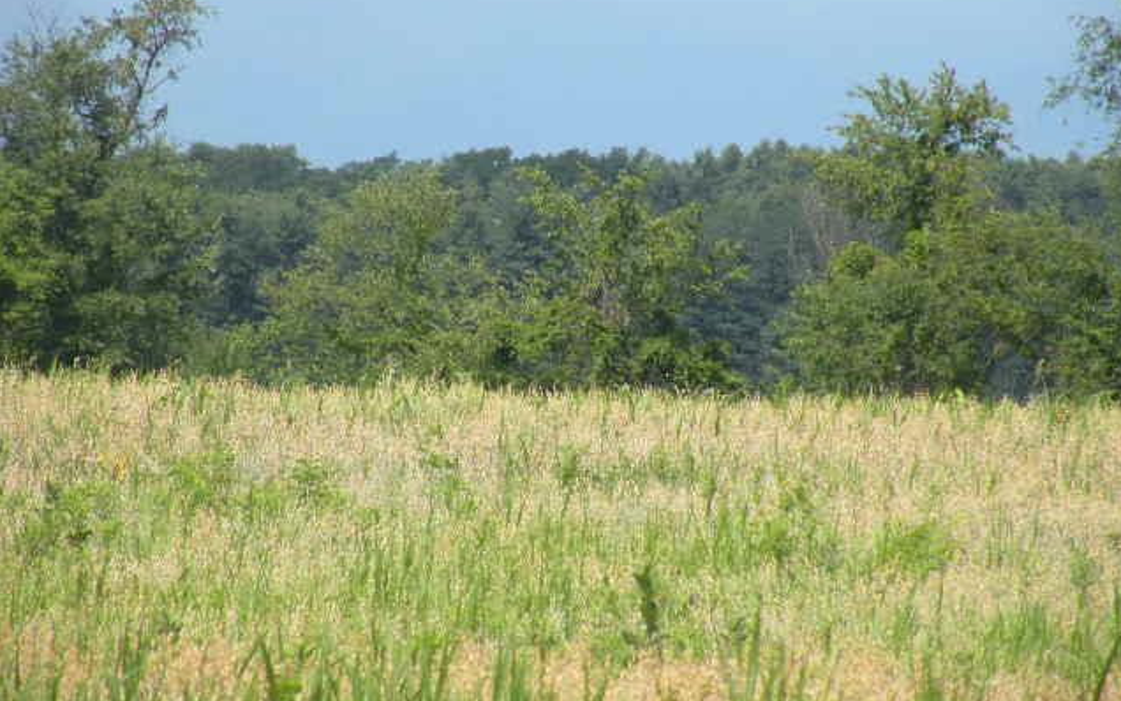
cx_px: 562
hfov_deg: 5.4
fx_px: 11858
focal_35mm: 388
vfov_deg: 3.4
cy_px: 312
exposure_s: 1/280
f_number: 5
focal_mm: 64.5
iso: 64
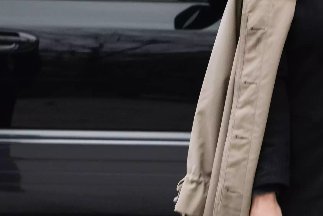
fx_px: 1957
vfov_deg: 6.3
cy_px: 217
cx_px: 245
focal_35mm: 218
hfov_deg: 9.4
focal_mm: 50
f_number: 3.5
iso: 500
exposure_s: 1/160
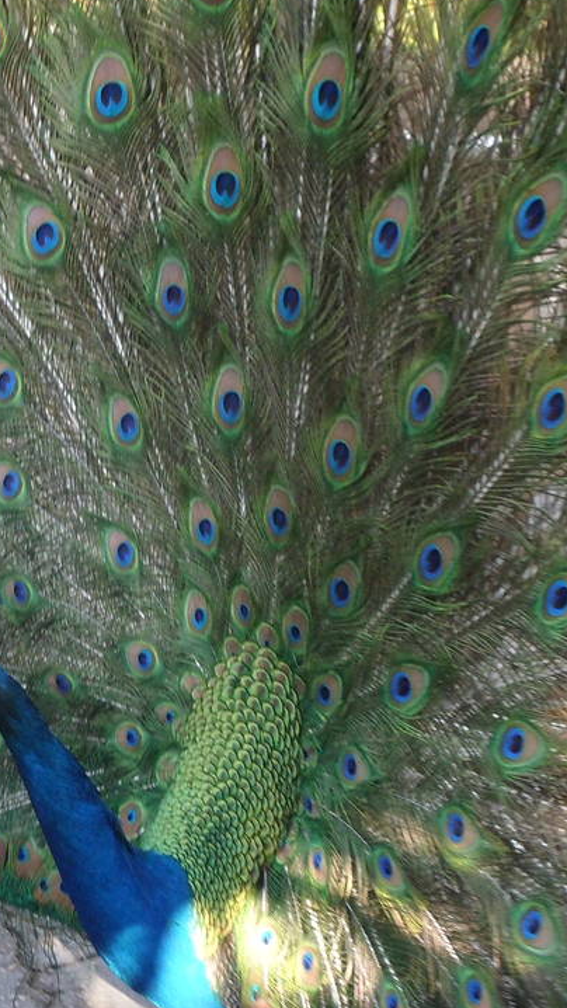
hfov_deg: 11.7
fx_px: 2726
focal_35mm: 102
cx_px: -59
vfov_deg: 20.9
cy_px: 687
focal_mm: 6.5
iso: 80
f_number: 4
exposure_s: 1/30
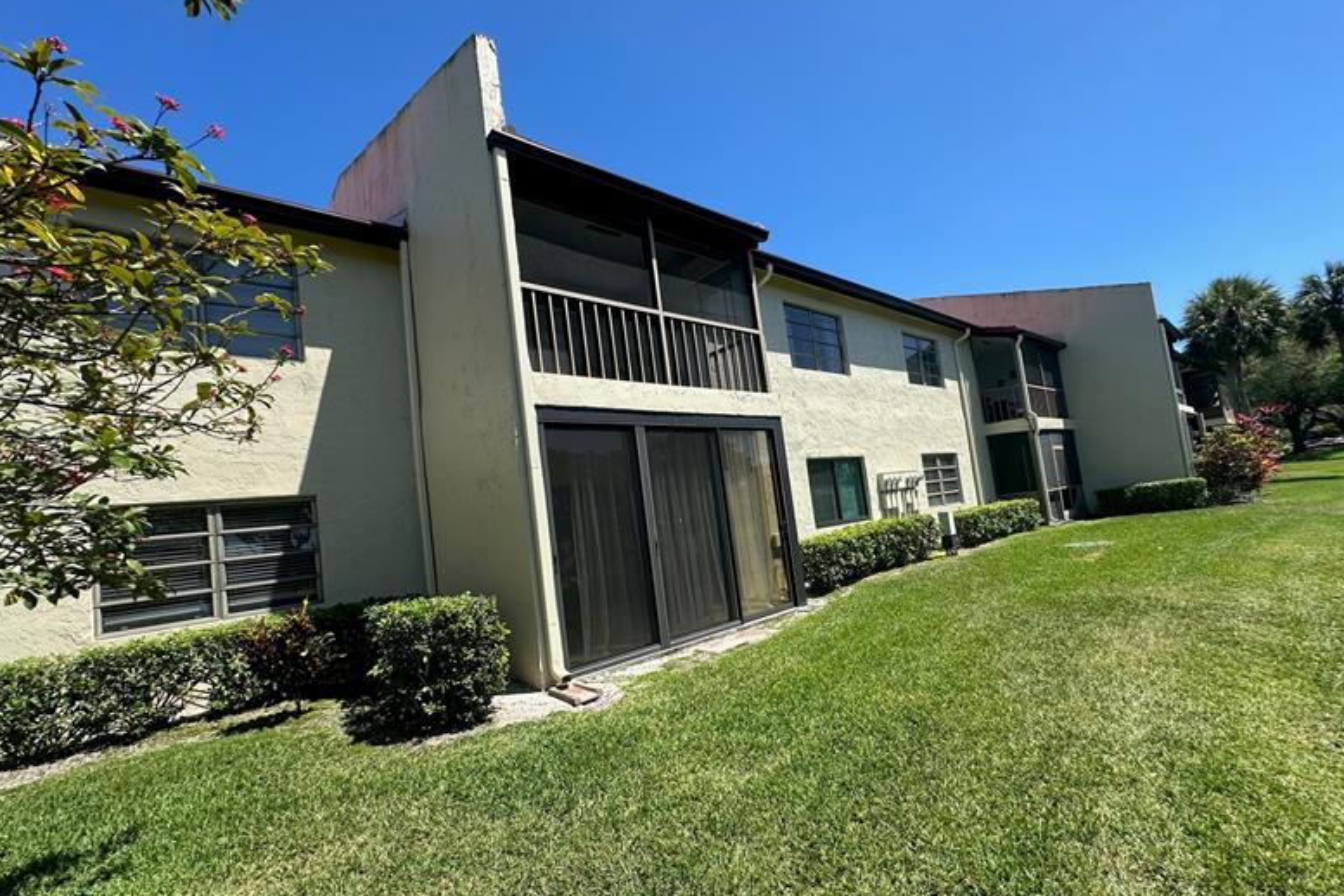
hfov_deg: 100.4
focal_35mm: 15
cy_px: 484
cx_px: 682
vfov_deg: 77.2
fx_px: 560
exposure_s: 1/1335
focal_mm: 2.22
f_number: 2.2
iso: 50
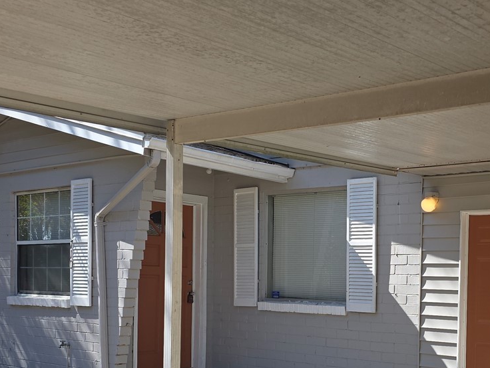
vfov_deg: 28.4
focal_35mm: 50
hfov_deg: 37.2
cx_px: 371
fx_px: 708
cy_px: 301
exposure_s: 1/425
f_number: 1.7
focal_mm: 6.3
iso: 12
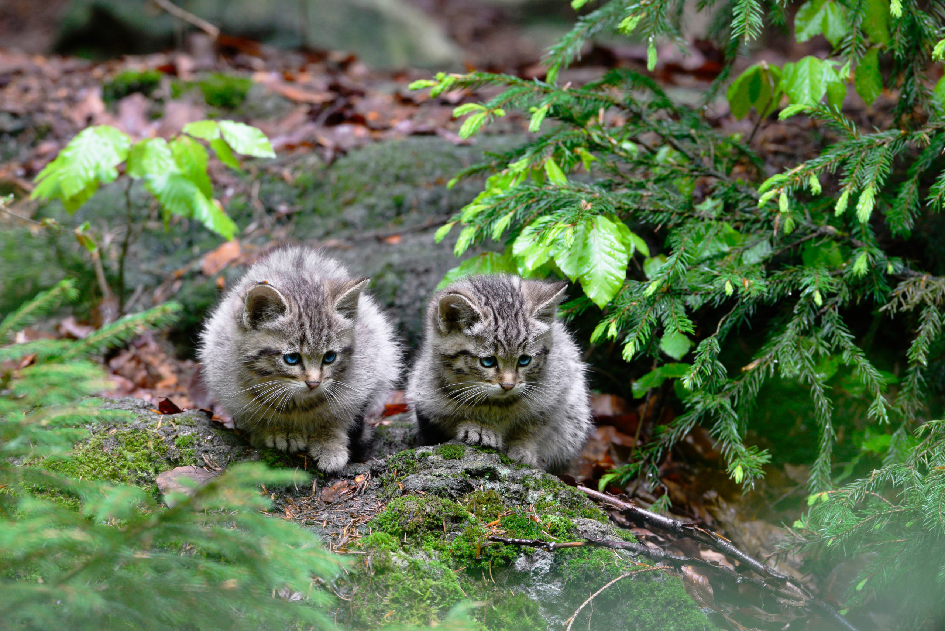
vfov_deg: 2.8
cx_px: 472
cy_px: 316
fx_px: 13129
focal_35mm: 500
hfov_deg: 4.1
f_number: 8
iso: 1600
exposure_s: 1/100
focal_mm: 500
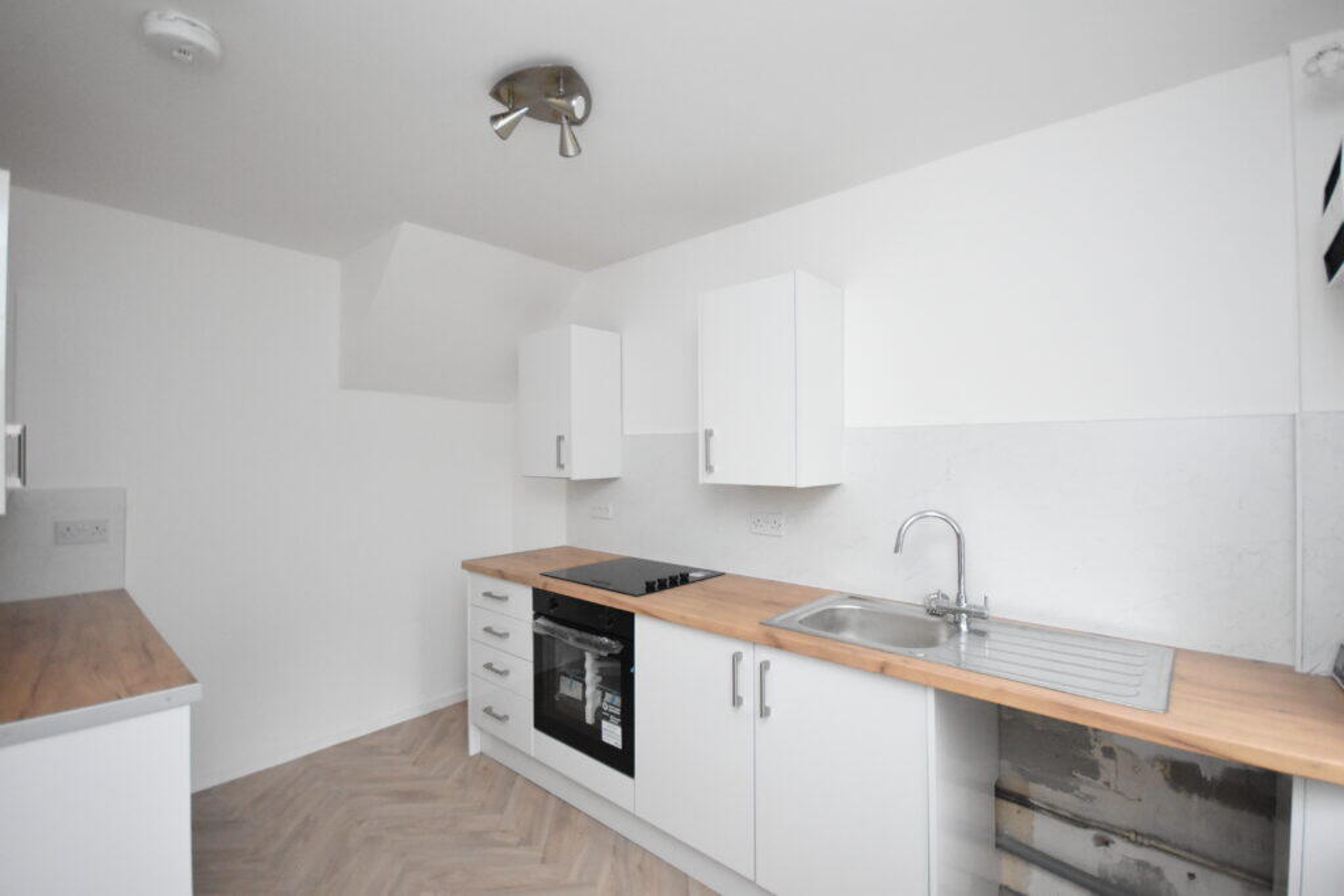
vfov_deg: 77.3
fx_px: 560
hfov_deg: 100.4
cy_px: 448
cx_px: 672
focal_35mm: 15
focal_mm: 10
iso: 4500
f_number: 4
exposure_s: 1/60
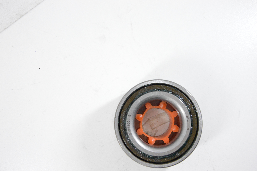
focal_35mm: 60
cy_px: 86
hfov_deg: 33.4
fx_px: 428
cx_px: 128
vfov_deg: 22.6
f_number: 7.1
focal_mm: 40
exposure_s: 1/100
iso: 3200
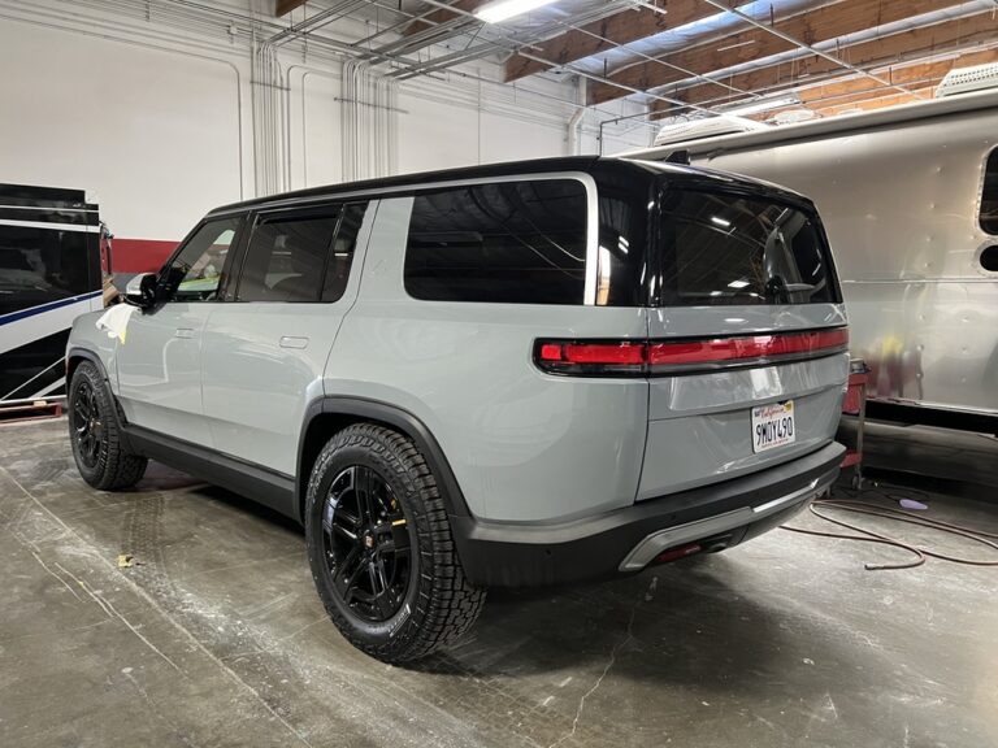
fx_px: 750
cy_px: 374
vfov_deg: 53.1
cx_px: 499
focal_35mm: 26
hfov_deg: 67.3
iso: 320
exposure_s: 1/60
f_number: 1.5
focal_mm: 5.7
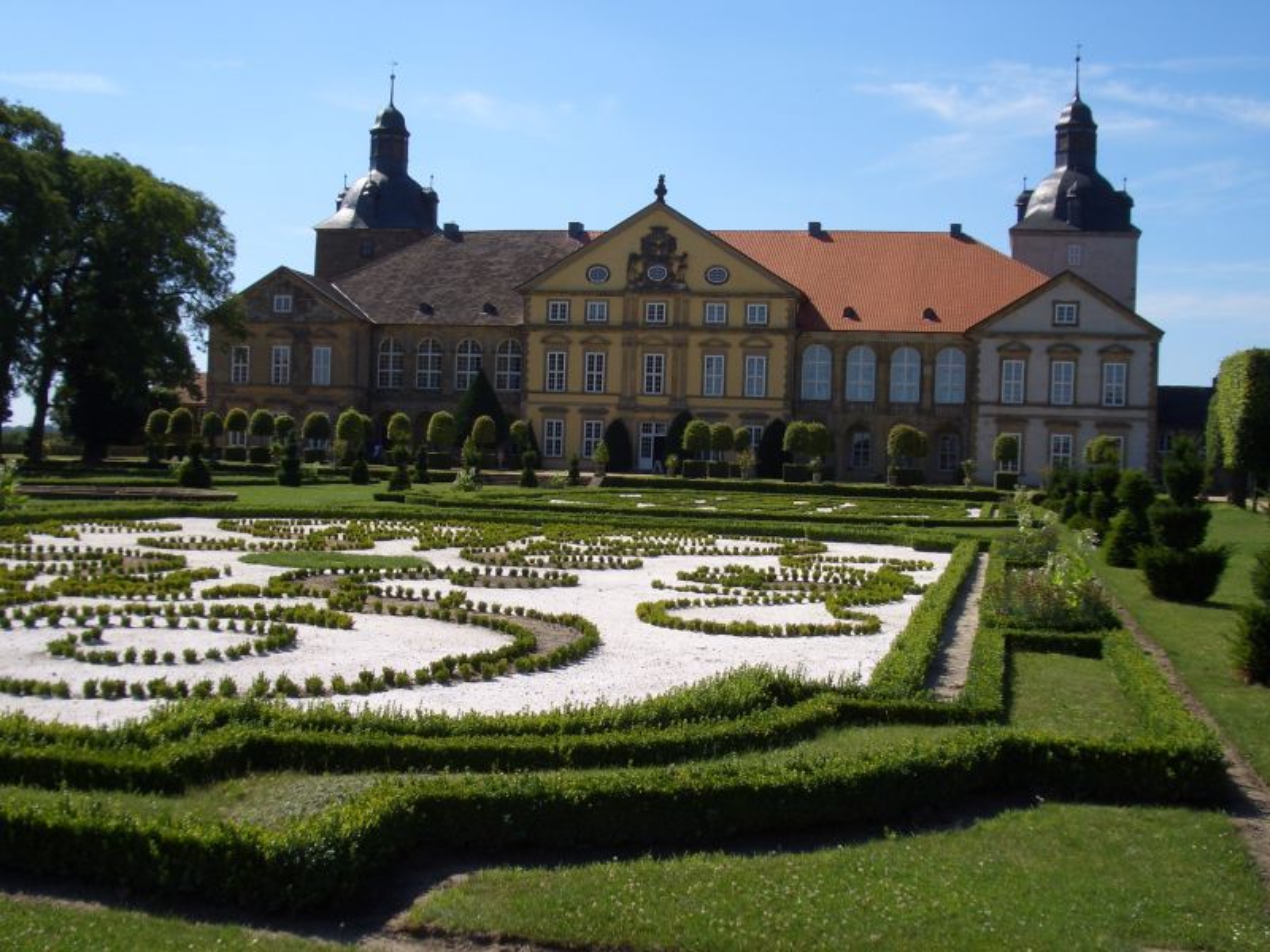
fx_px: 1504
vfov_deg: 35.1
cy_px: 476
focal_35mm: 41
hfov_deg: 45.8
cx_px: 635
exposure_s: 1/400
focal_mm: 6.8
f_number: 4.6
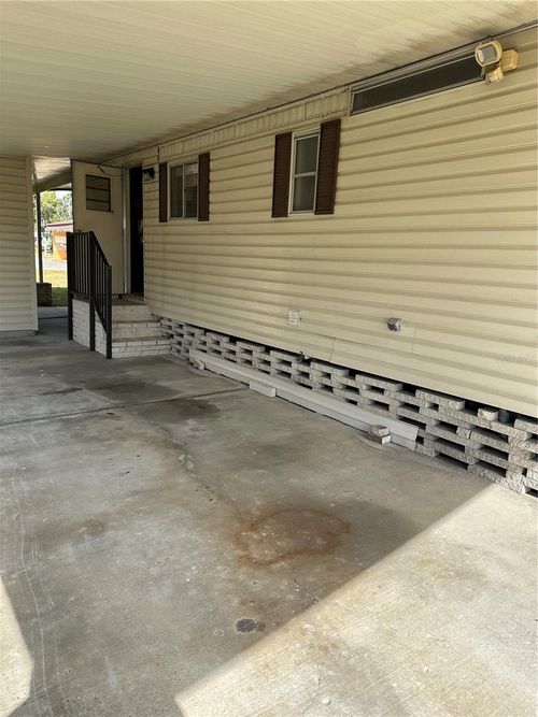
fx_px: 498
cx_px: 269
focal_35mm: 24
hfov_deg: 56.8
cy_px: 358
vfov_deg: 71.6
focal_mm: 6.86
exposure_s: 1/1562
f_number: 1.78
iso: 80
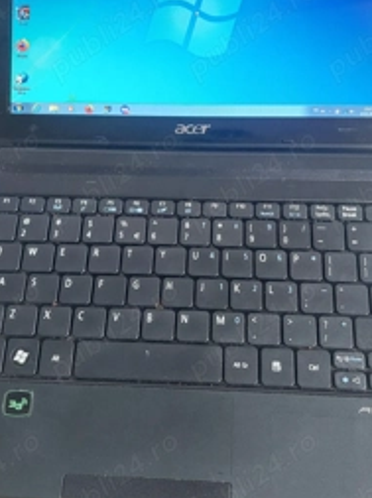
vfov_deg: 48.9
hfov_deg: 37.6
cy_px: 213
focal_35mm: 38
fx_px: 546
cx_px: 183
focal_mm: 5.23
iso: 200
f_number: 1.8
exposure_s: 1/60.2
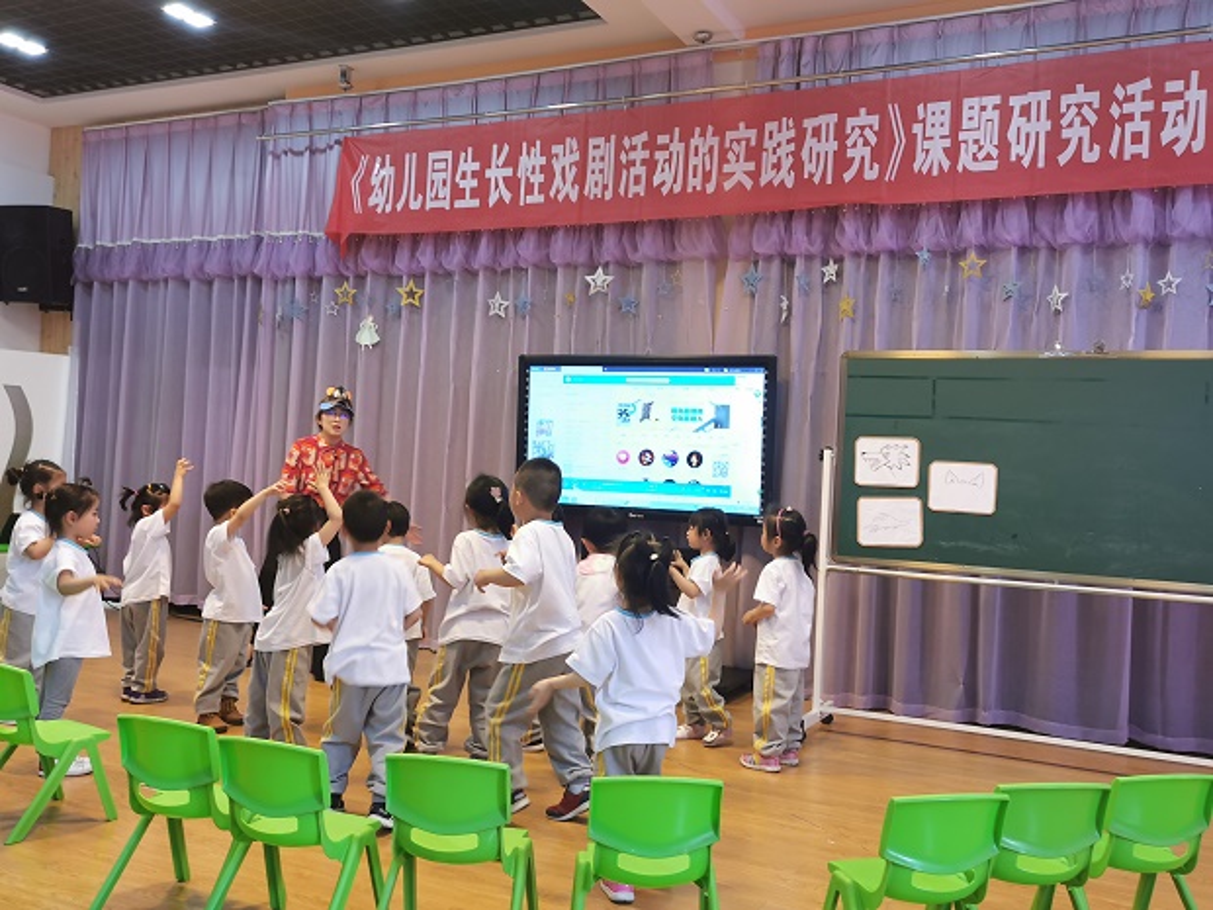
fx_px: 1121
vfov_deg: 44.2
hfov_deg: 56.8
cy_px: 455
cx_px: 606
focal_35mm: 32
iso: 125
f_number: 1.8
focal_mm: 5.58
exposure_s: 1/50
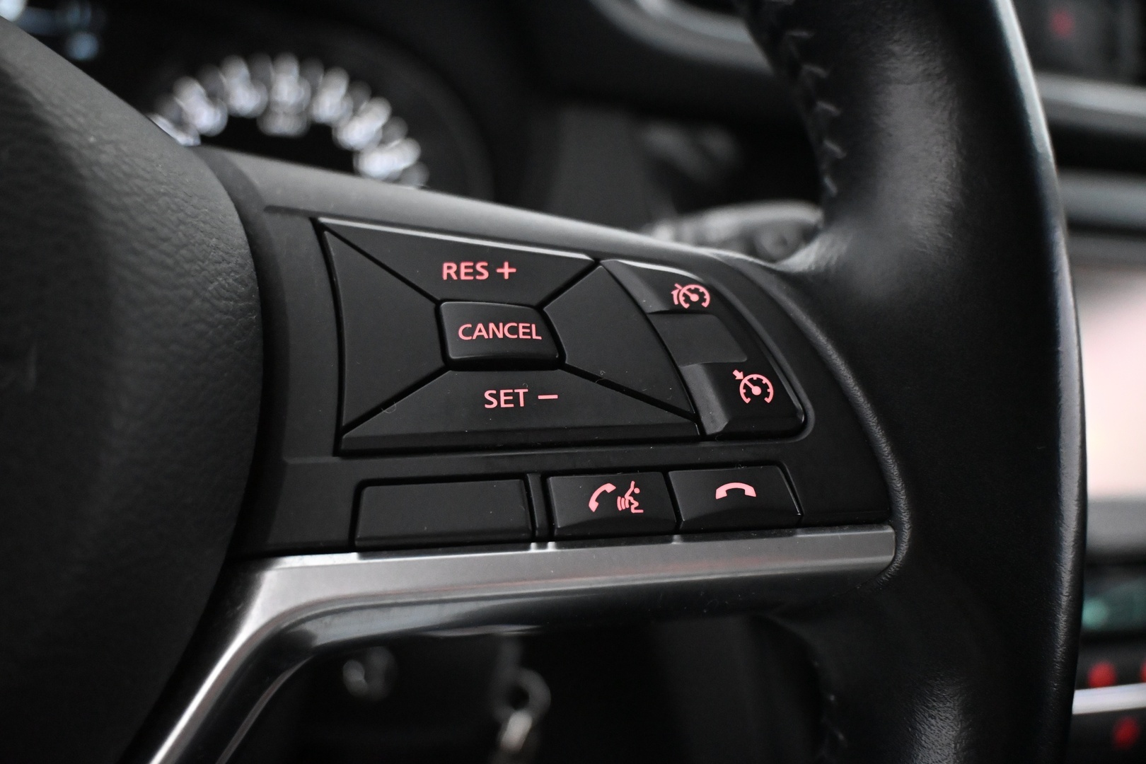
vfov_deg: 40.0
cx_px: 573
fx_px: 1050
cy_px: 382
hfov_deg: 57.2
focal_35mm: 33
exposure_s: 1/60
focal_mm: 22
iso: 7200
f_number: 4
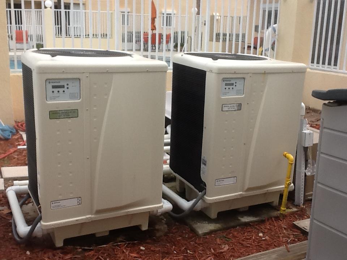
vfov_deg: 32.9
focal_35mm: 44
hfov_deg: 42.9
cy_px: 130
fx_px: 441
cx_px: 174
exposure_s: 1/787
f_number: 2.4
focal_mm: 2.03
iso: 40
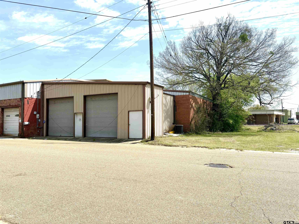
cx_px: 150
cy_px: 112
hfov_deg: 67.3
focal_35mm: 26
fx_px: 225
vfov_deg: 53.1
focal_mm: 5.96
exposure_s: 1/4065
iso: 50
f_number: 1.6
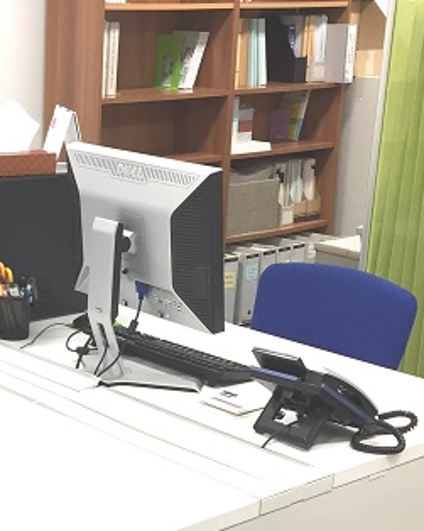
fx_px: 1208
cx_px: 8
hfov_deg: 19.4
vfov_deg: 24.7
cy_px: 312
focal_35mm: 77
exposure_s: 1/40
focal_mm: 4.15
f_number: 2.2
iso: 32
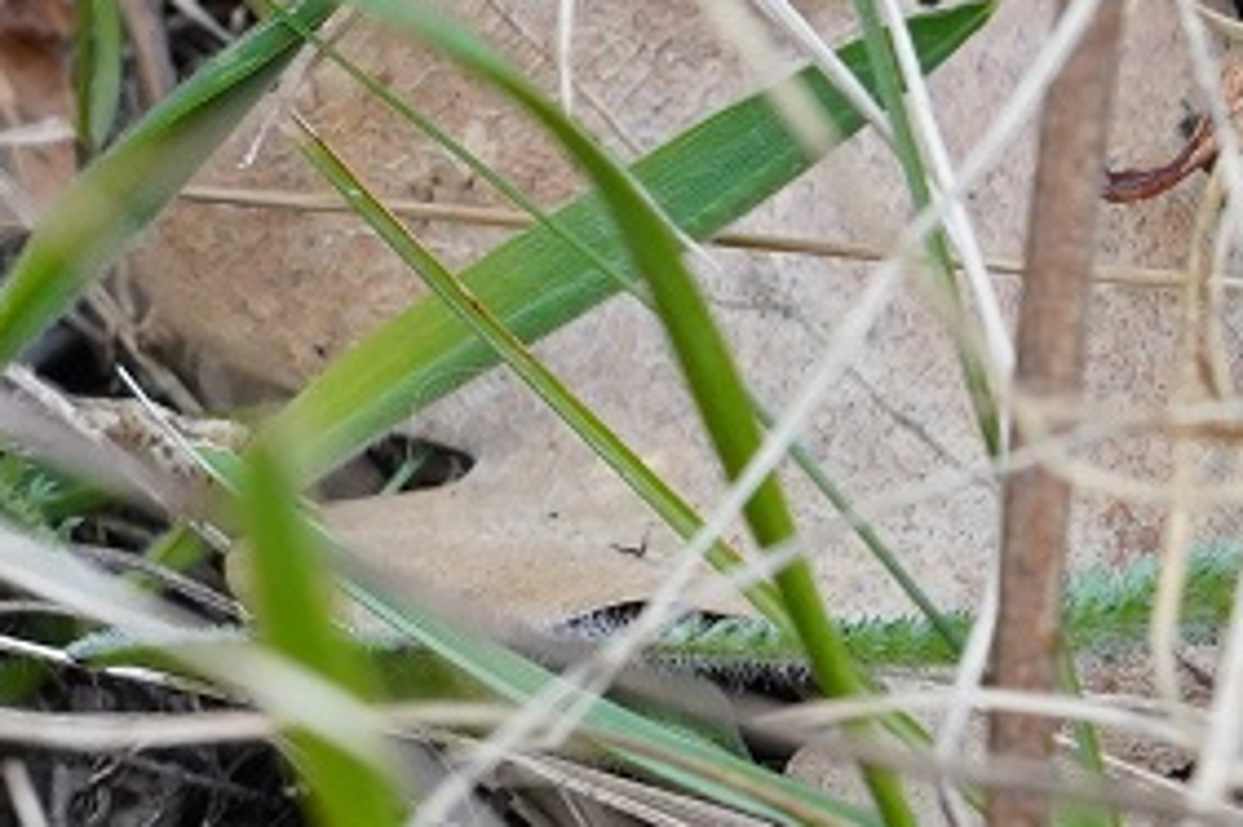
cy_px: 323
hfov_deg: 3.5
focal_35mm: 577
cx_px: -2344
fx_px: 19910
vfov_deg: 2.4
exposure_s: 1/250
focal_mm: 90
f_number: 8
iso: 1600
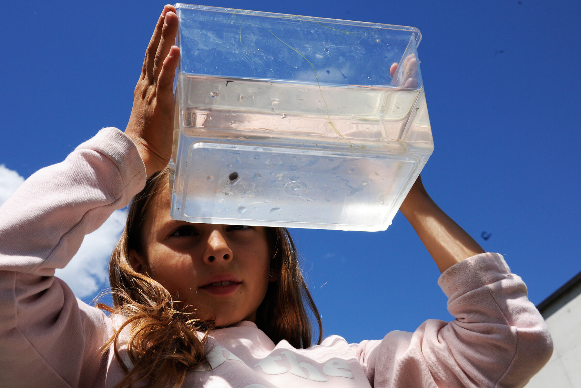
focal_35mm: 41
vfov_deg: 32.6
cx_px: 256
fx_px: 662
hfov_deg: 47.3
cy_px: 174
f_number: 11
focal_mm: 36
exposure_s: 1/640
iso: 400
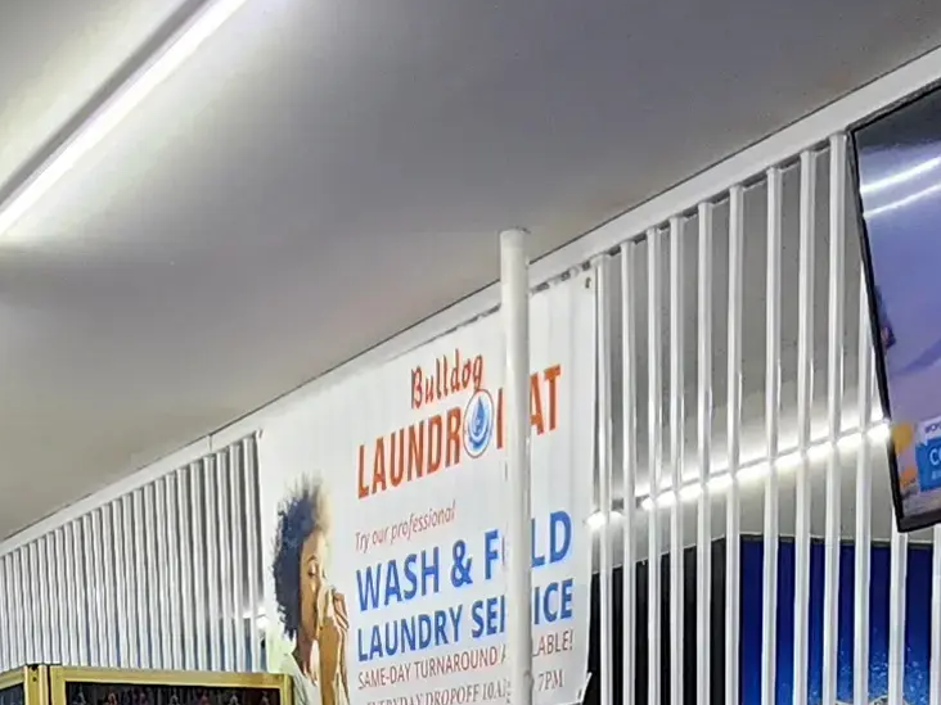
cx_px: 401
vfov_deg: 16.9
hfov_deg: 27.4
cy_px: 1288
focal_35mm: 71
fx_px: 1930
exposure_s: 1/60
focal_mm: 2.2
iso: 125
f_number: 2.2
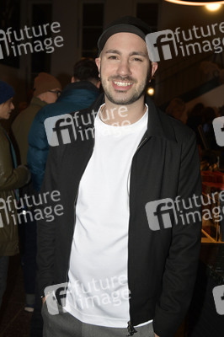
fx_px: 411
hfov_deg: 30.5
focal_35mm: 44
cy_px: 168
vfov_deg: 44.5
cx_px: 112
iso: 640
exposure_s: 1/200
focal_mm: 44
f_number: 5.6
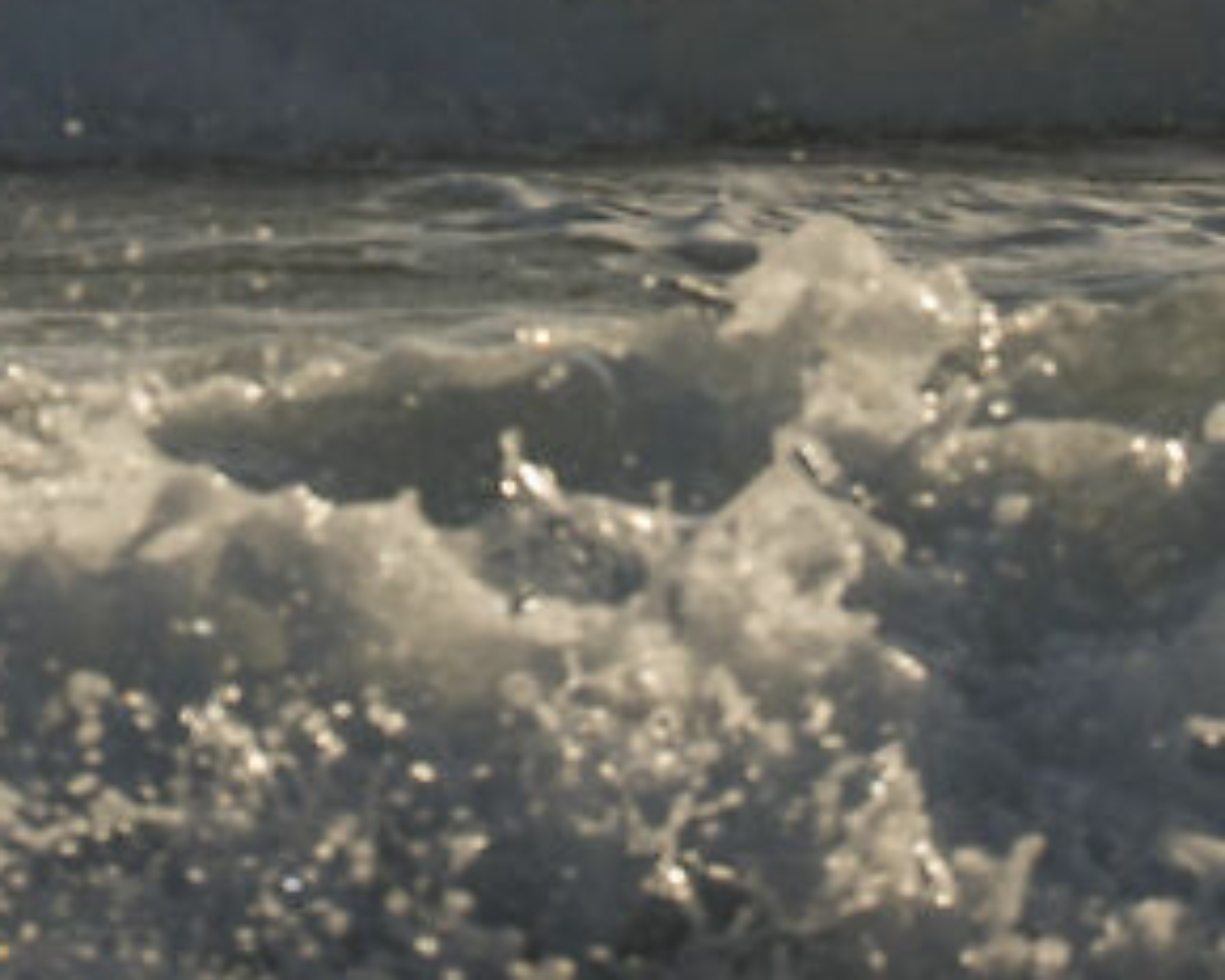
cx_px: 380
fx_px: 42237
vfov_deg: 1.3
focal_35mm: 1165
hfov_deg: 1.7
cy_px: -1145
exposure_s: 1/250
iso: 50
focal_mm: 150
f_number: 10
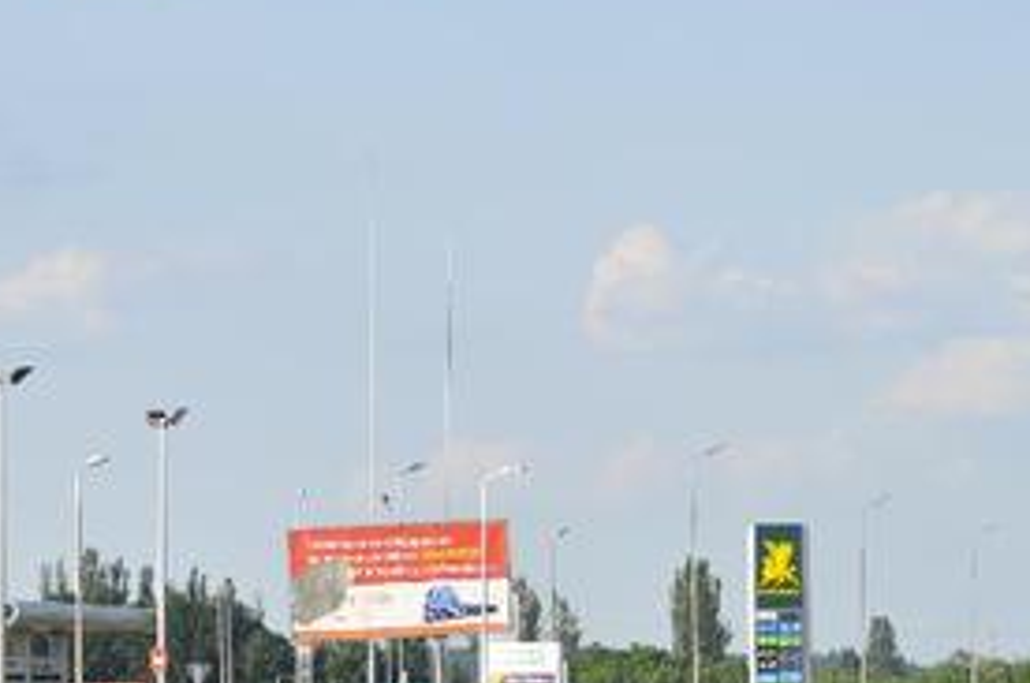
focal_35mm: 317
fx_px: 9054
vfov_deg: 4.3
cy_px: 578
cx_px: 524
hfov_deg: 6.5
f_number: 10
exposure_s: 1/400
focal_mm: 105
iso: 200
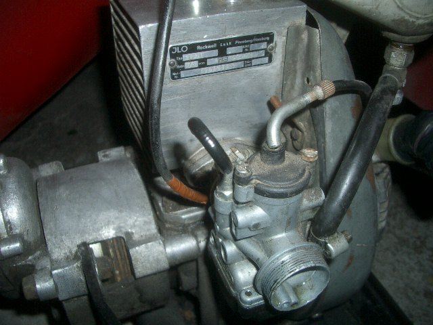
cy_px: 162
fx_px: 438
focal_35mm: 35
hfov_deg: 52.6
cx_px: 216
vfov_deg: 40.7
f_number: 2.6
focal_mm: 5.8
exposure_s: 1/40
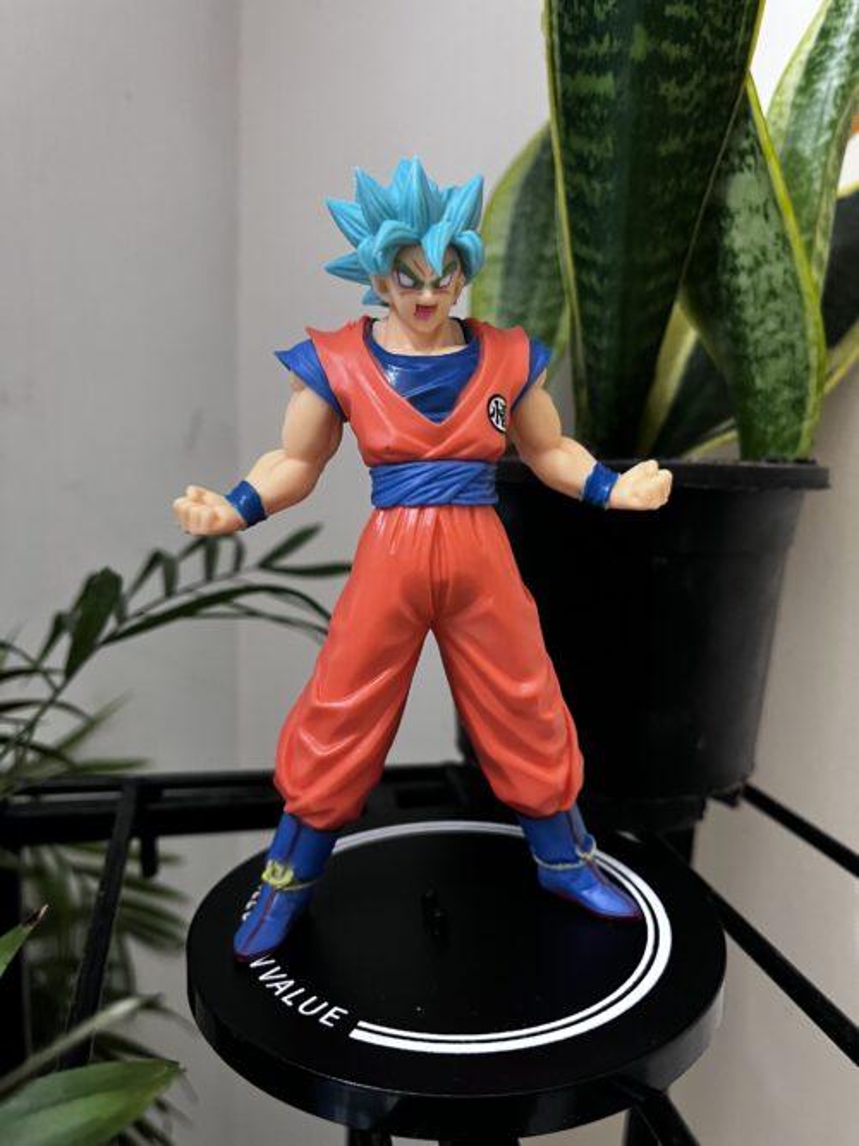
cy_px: 573
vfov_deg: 67.3
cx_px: 430
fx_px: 861
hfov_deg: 53.0
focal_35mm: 26
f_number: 1.6
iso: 500
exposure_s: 1/25
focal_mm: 5.1
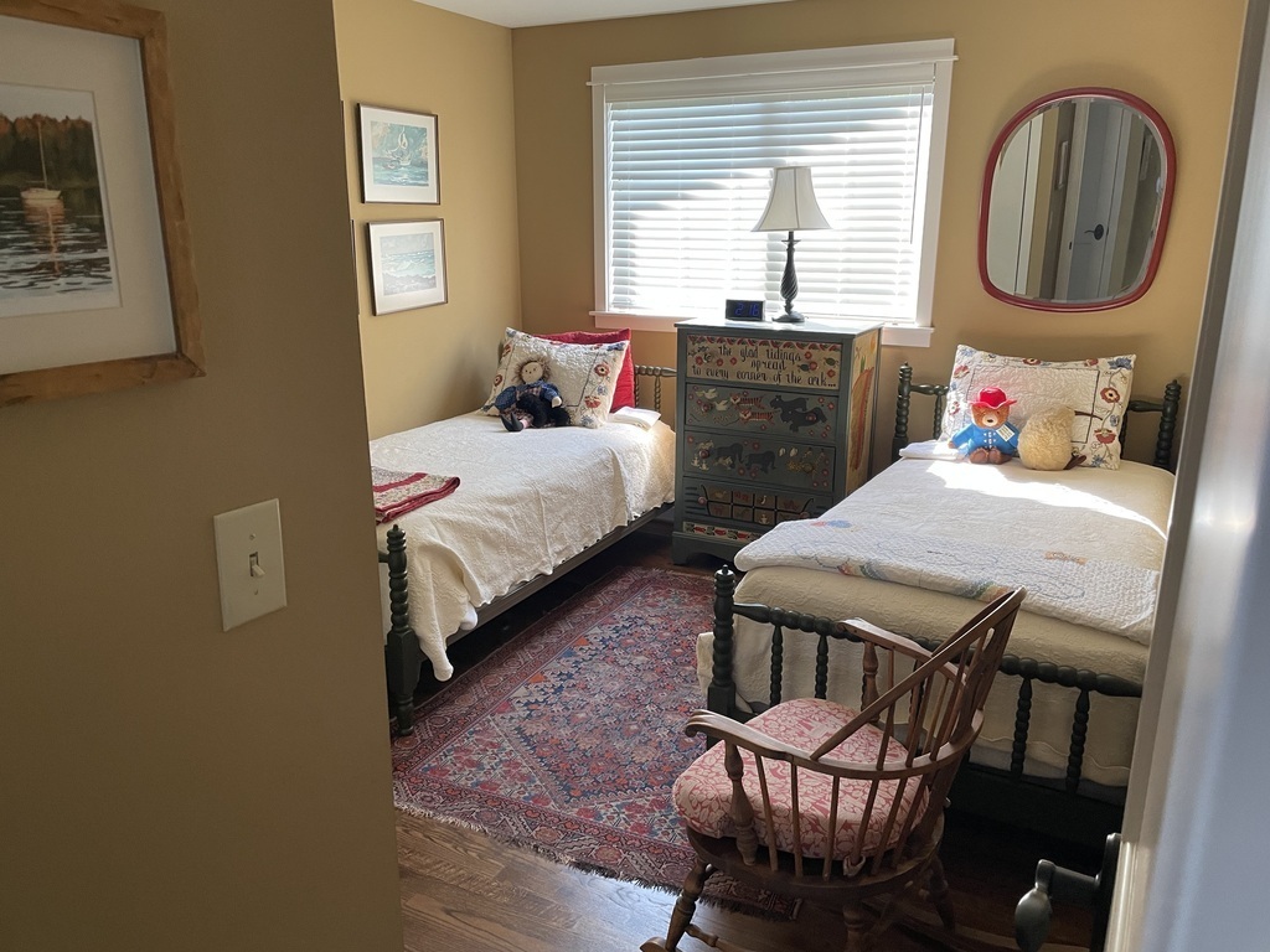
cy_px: 476
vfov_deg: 53.1
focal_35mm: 26
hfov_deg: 67.3
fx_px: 954
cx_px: 635
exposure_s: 1/92
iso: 125
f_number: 1.6
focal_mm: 4.2
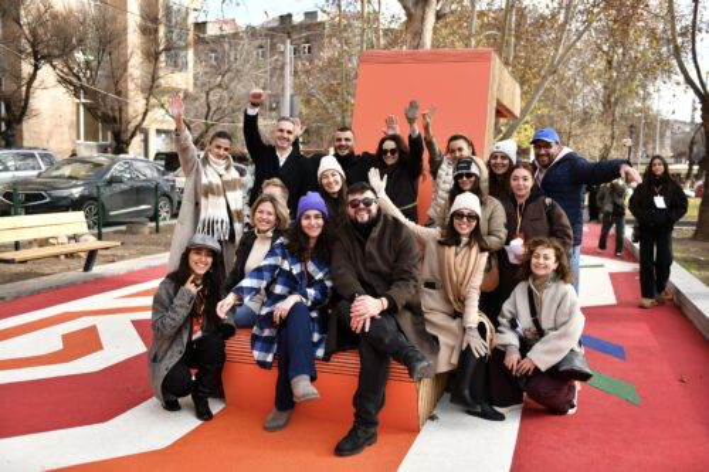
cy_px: 236
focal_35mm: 36
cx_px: 354
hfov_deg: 53.1
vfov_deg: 36.8
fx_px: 709
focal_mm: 36
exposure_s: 1/640
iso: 200
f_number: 3.2
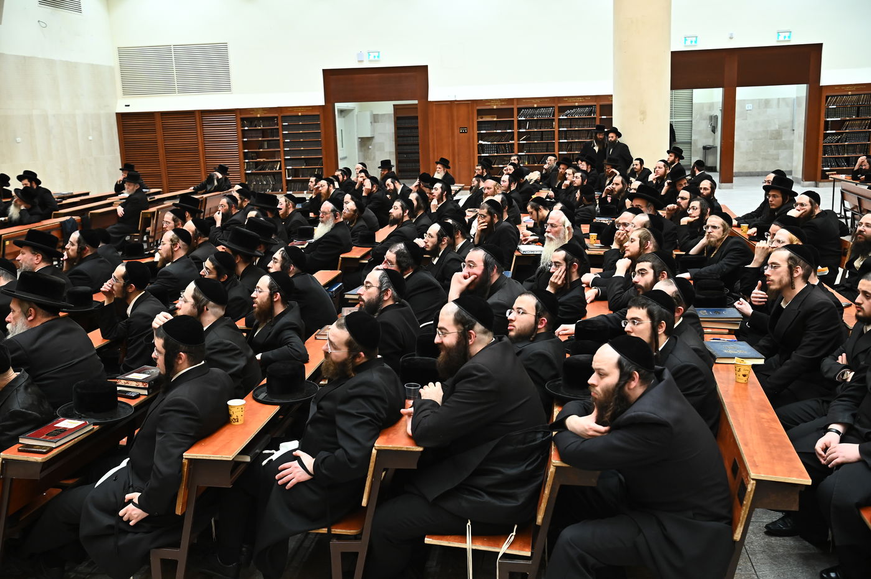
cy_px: 290
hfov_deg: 50.7
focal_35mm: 38
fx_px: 919
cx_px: 436
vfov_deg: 35.0
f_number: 5
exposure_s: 1/160
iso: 2000
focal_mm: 38
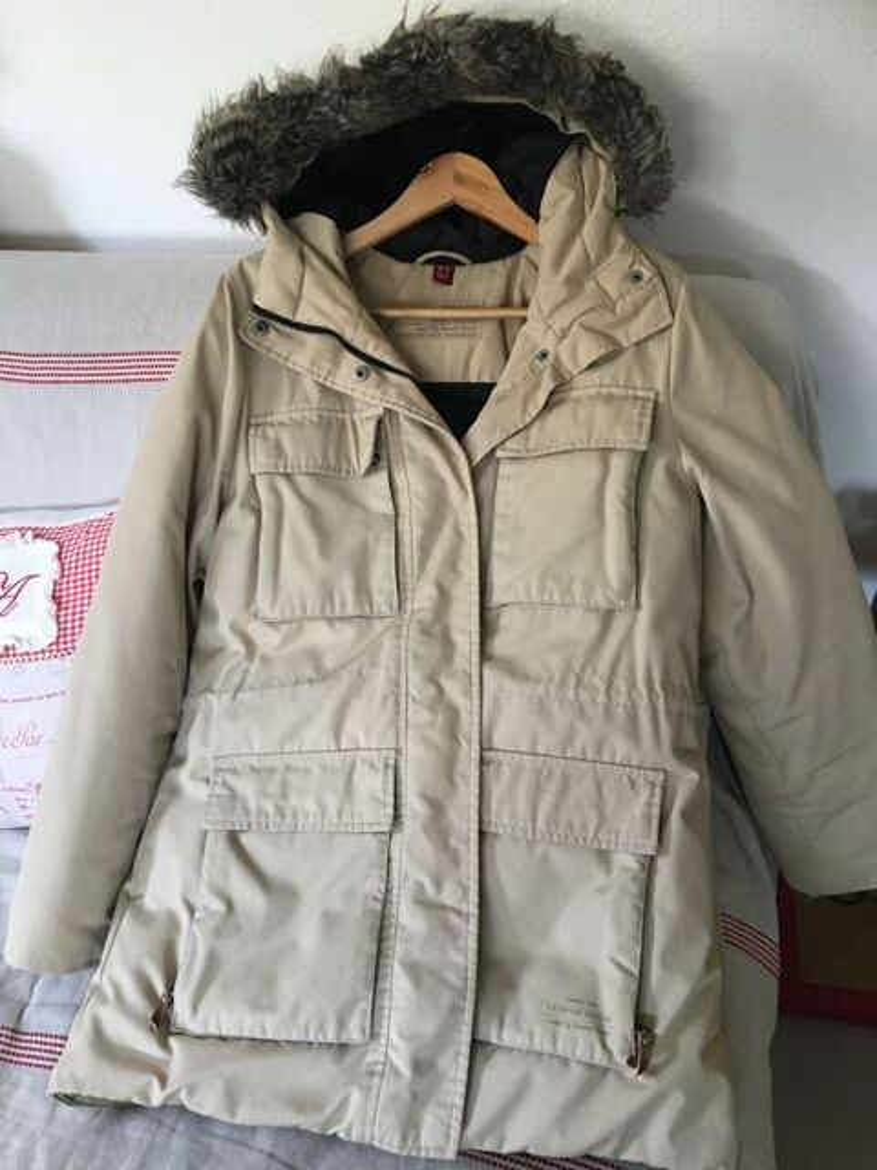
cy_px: 585
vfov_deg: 61.7
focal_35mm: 29
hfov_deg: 48.2
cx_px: 438
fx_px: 980
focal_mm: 4.15
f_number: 2.2
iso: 160
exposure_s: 1/33
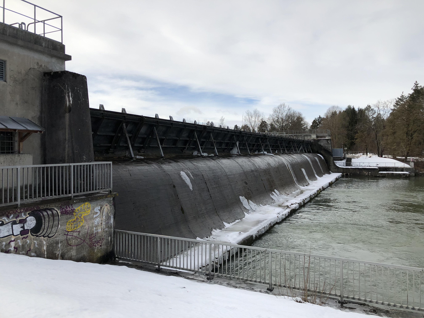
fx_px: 343
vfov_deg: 49.7
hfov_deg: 63.4
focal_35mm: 28
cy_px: 159
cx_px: 212
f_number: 1.8
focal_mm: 3.99
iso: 20
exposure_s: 1/2525
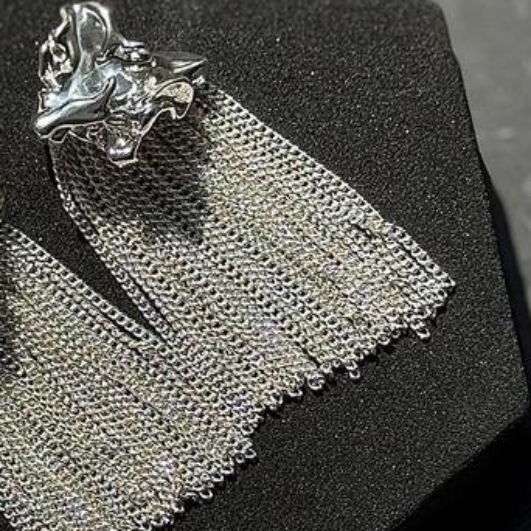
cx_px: 121
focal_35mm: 127
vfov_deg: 13.7
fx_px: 2204
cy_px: 256
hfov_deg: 13.7
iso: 64
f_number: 1.78
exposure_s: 1/4310
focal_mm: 6.76
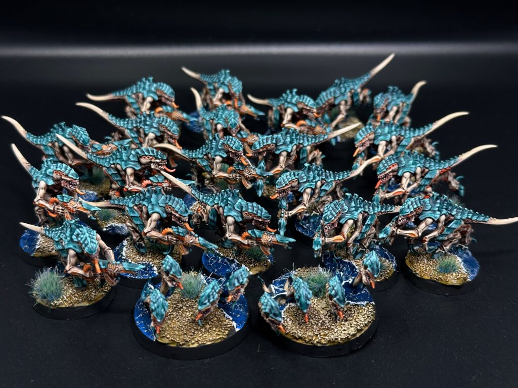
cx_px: 259
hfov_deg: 39.7
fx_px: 718
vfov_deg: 30.3
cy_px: 194
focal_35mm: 48
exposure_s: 1/256
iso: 64
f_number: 1.78
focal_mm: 6.86
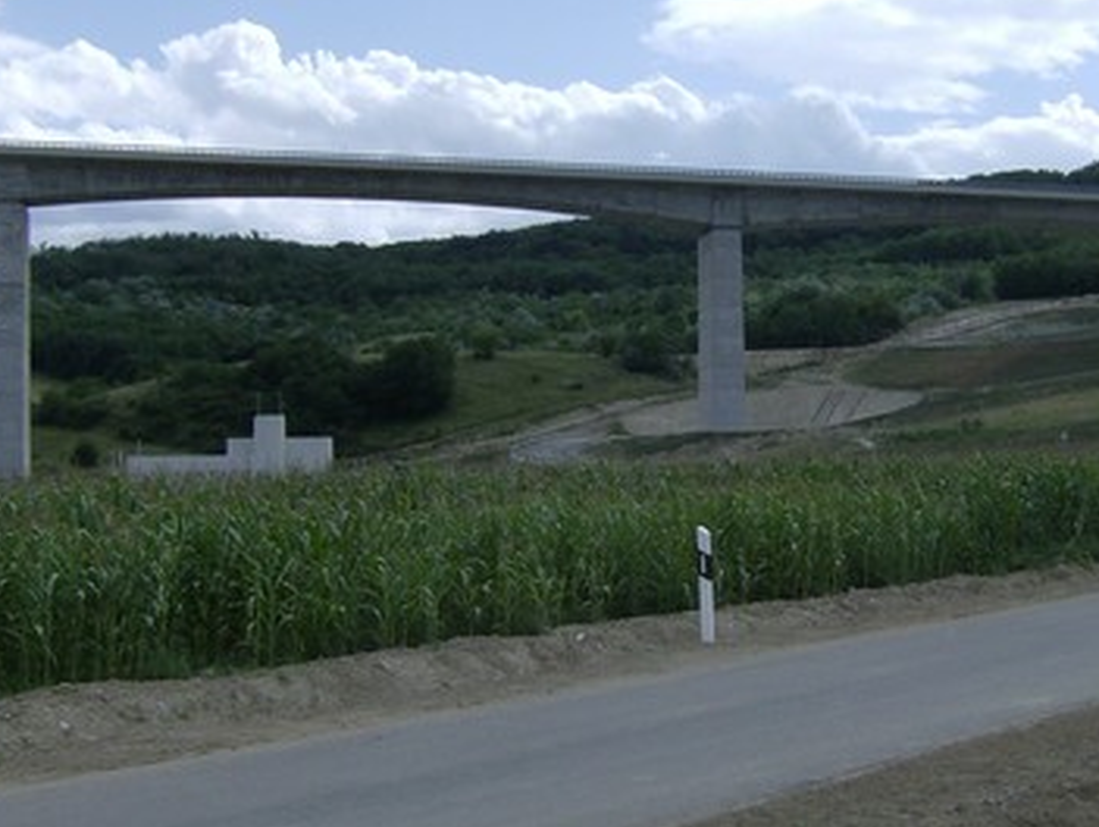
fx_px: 2002
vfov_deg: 23.3
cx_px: 719
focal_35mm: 63
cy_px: 373
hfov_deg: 30.5
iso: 100
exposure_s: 1/1070
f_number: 4.7
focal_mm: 6
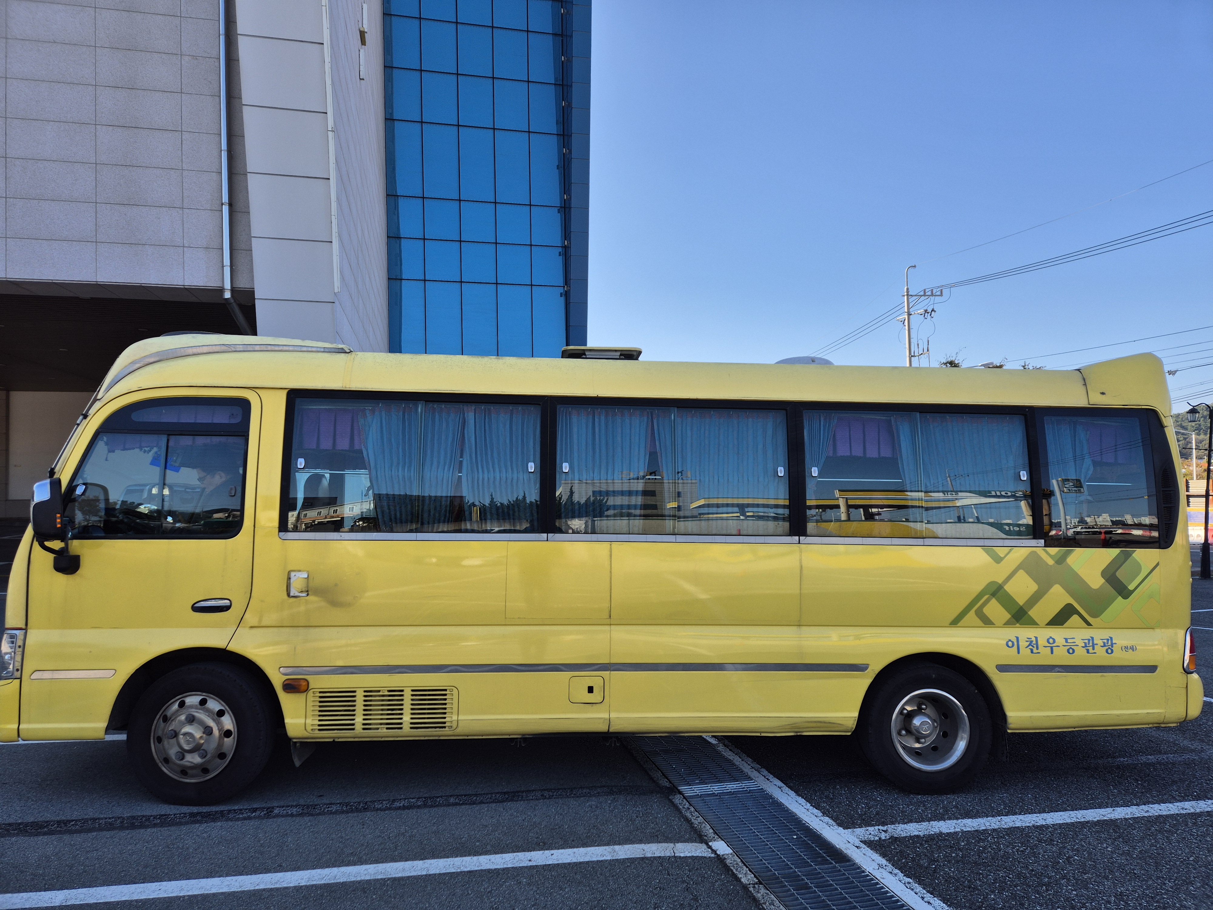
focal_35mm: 23
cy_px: 455
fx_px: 806
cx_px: 606
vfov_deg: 58.9
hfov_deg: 73.9
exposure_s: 1/980
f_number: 1.8
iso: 25
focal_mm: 5.4
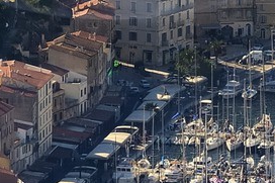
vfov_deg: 1.3
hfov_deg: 1.9
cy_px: -351
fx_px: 8084
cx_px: 112
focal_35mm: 1059
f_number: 10
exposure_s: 1/800
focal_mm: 180
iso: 400
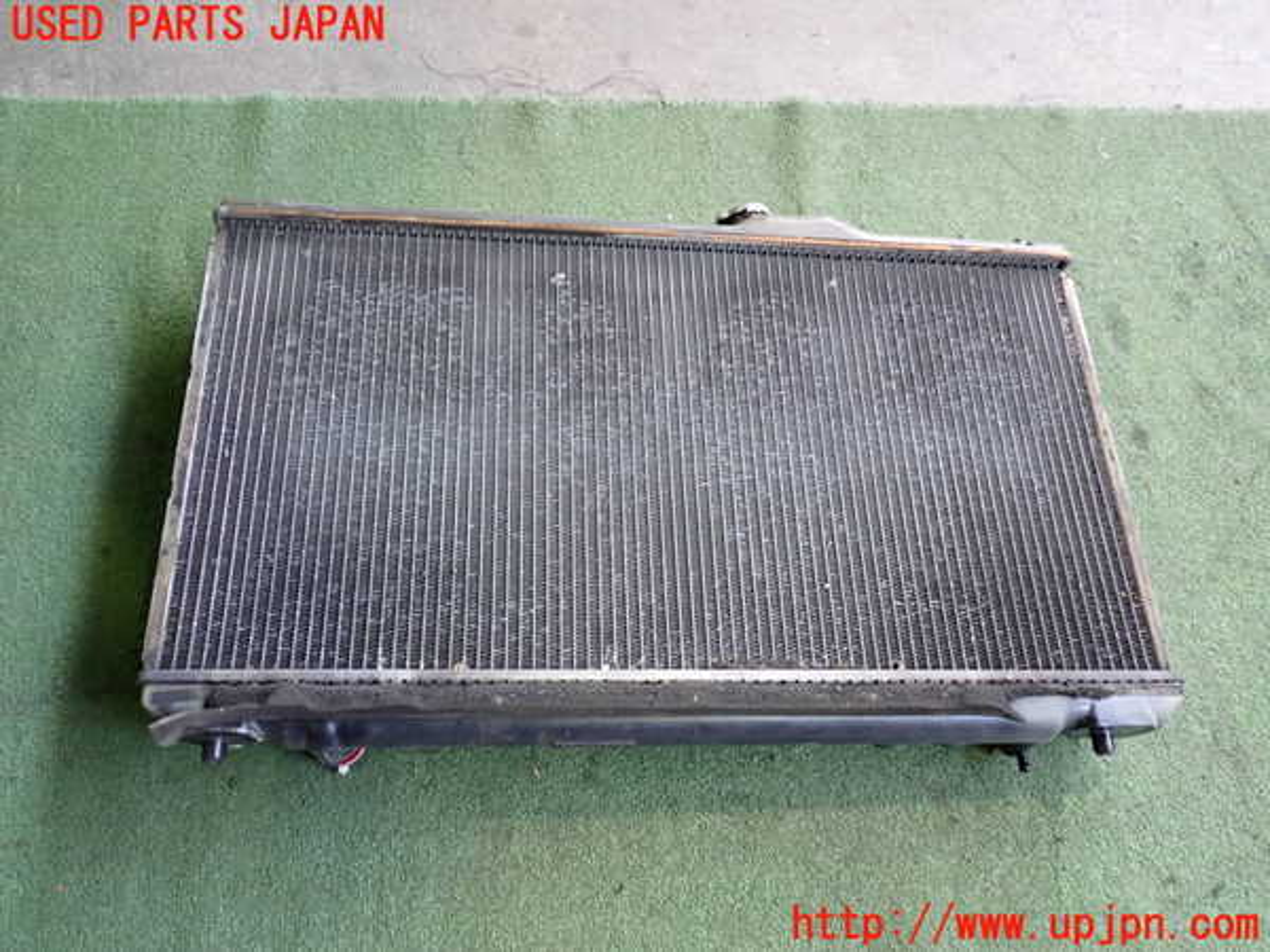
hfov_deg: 60.0
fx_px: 1101
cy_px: 476
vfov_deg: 46.8
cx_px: 635
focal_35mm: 30
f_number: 2.3
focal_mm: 5.4
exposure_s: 1/30
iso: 200
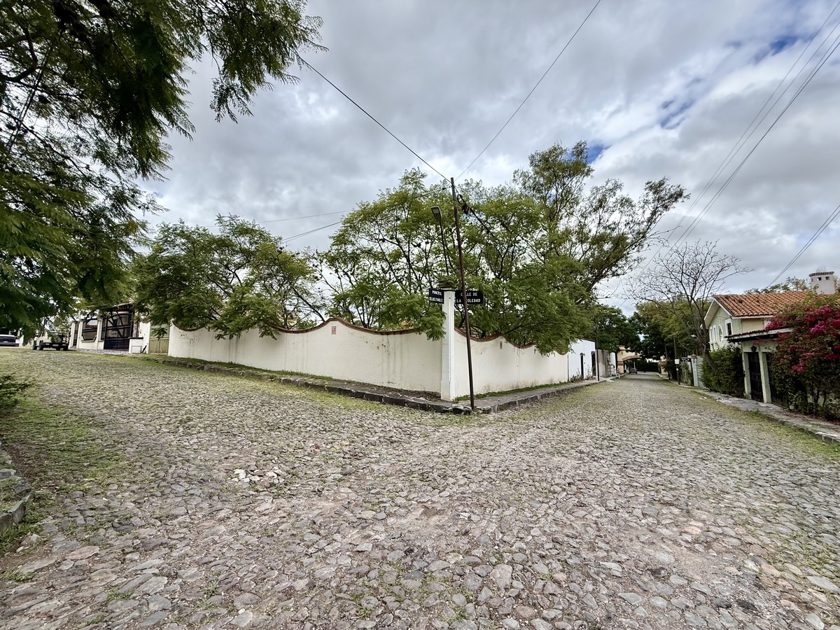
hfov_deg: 102.1
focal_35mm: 14
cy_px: 315
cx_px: 420
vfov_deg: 85.7
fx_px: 340
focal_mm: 2.22
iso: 64
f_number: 2.2
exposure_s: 1/1399
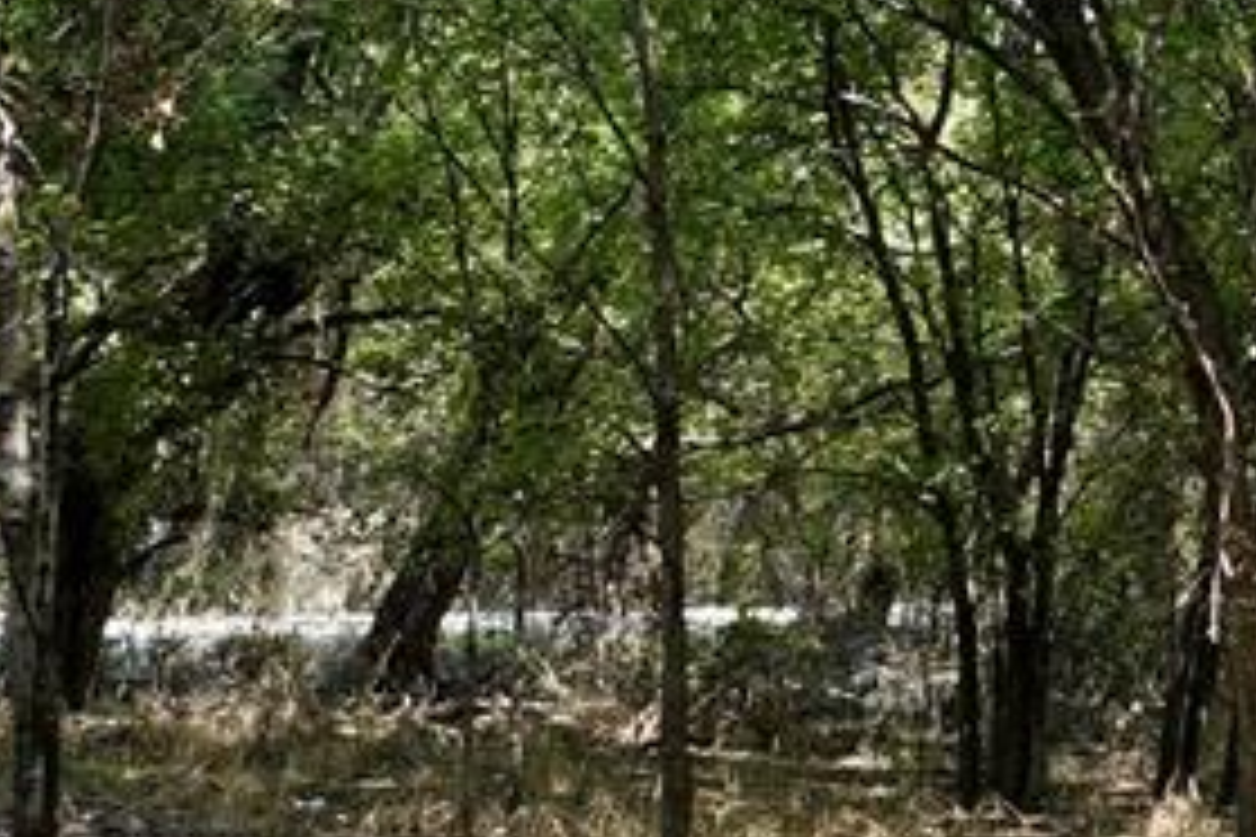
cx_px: 2174
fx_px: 3070
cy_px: 22
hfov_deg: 18.7
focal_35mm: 88
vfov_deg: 15.3
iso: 100
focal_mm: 8.8
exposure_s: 1/50
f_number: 5.6
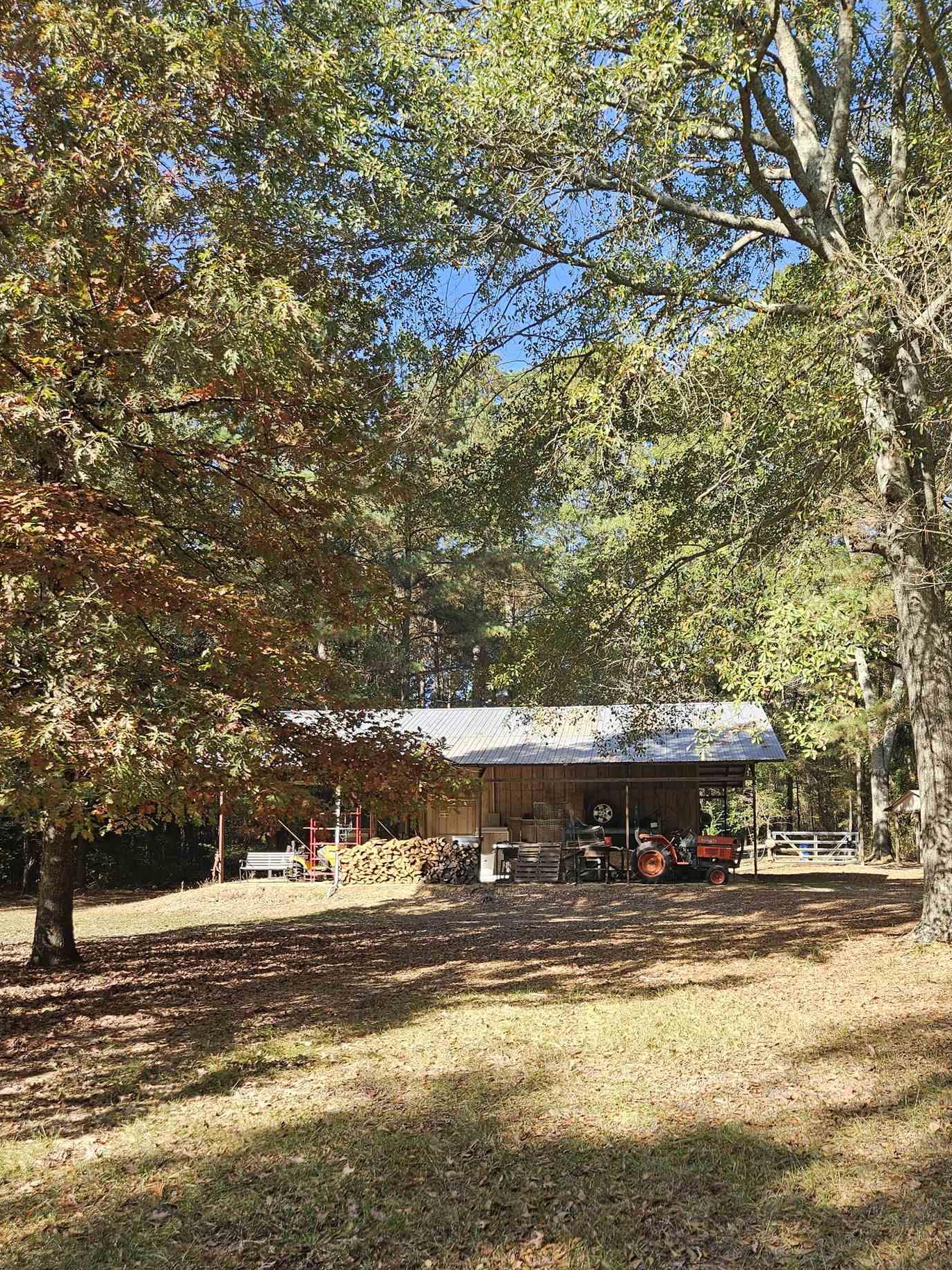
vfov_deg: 61.0
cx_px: 521
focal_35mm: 29
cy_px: 782
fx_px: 1064
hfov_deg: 48.2
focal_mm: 5.4
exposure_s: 1/297
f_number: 1.8
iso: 25
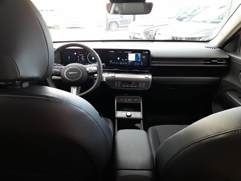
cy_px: 90
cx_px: 120
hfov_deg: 69.4
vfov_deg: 54.9
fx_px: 174
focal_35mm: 25
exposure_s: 1/50
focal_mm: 4.6
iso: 105
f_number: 2
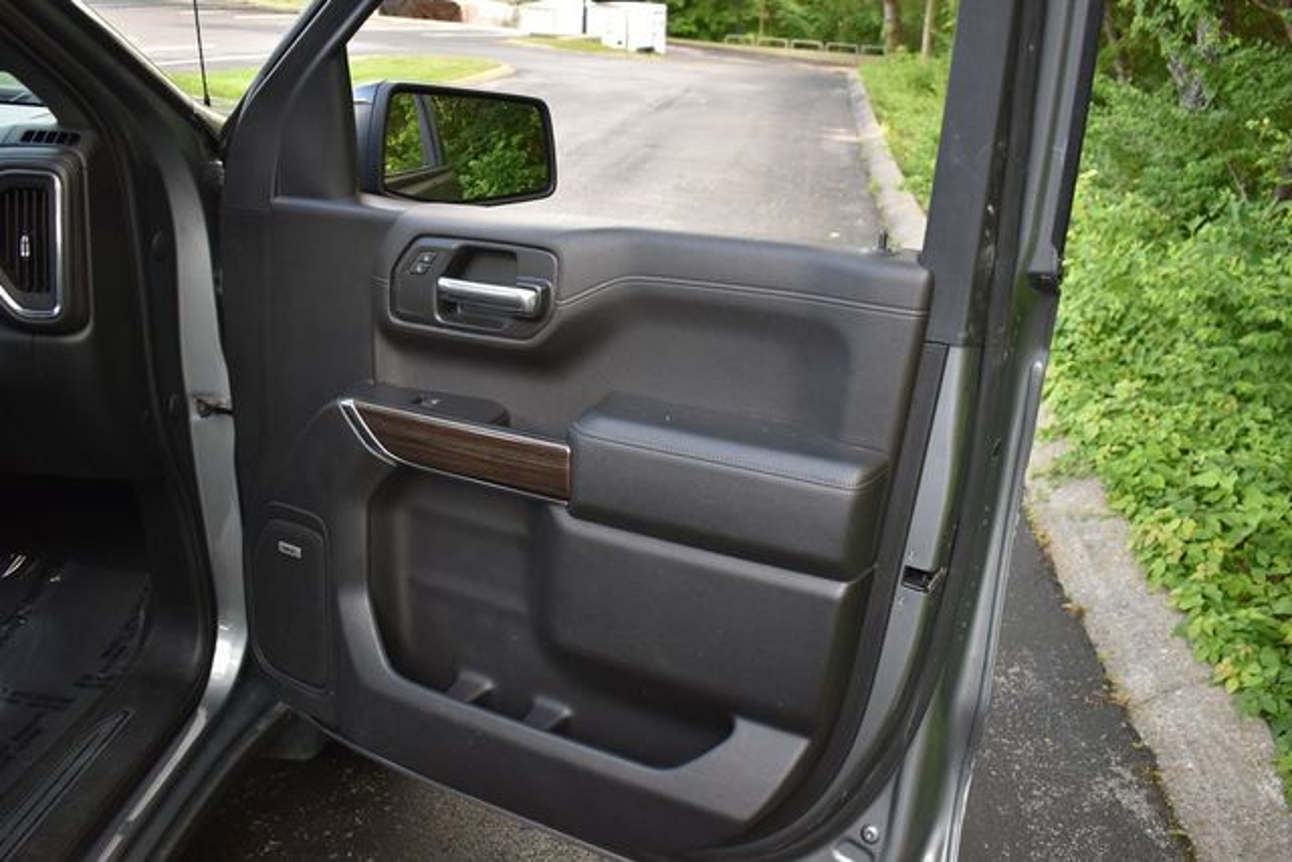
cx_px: 646
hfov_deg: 59.5
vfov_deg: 41.7
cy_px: 431
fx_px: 1131
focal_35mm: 32
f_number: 3.8
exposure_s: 1/250
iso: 640
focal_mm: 21
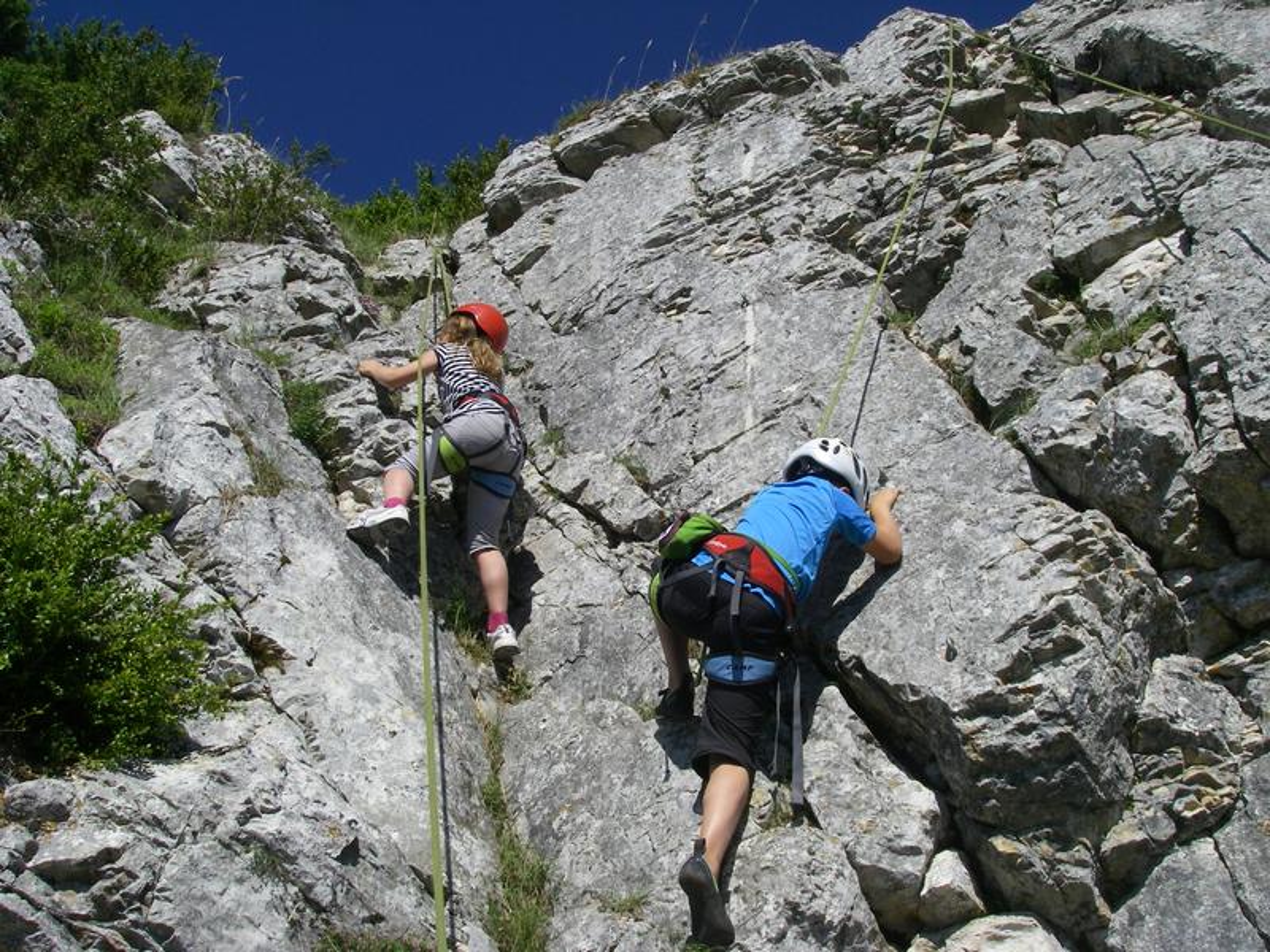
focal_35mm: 38
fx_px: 1394
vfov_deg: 37.7
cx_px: 635
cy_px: 476
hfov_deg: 49.0
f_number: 6.6
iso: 64
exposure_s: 1/250
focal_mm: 6.3
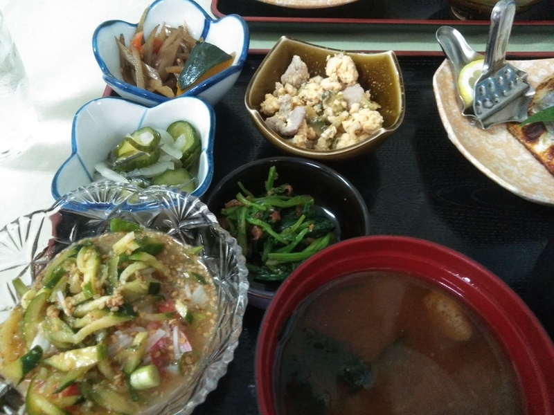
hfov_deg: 67.3
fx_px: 416
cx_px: 277
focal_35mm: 26
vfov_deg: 53.1
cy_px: 208
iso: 614
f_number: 2.2
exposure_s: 1/30
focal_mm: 3.46
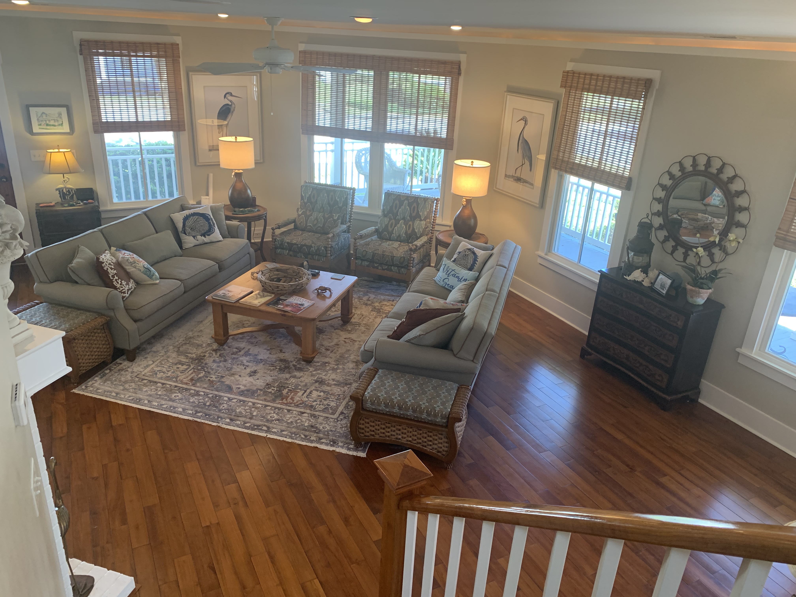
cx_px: 398
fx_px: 598
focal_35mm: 26
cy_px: 298
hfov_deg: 67.3
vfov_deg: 53.1
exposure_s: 1/60
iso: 125
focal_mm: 4.25
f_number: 1.8
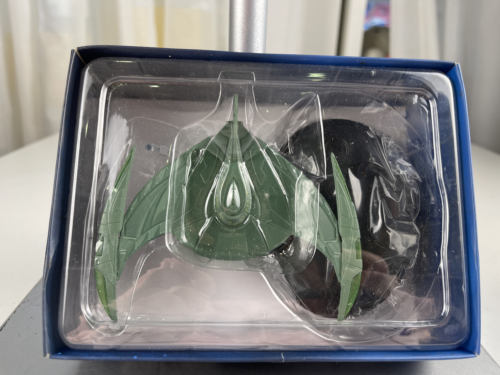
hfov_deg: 69.4
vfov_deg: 54.9
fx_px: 361
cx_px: 250
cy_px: 188
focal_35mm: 25
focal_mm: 5.1
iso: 64
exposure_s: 1/101
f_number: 1.6
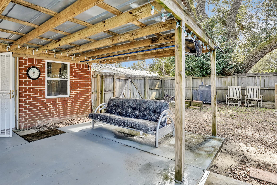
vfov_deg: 67.0
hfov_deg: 88.8
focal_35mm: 18
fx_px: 139
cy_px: 108
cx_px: 111
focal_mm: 14
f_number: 8
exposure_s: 1/15
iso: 50
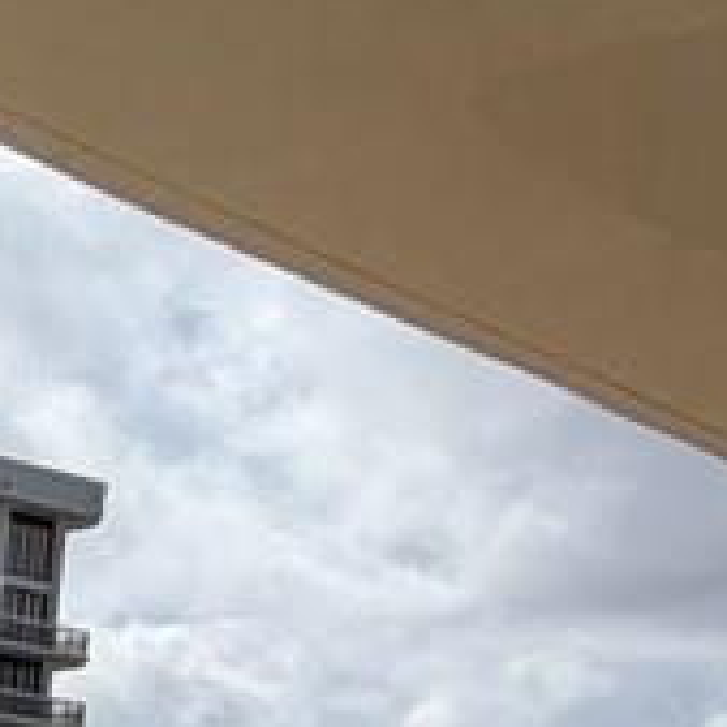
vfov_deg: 13.0
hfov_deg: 11.1
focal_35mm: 117
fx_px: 2780
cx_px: -1291
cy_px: 1454
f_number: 2.2
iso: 20
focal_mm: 2.22
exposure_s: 1/1745
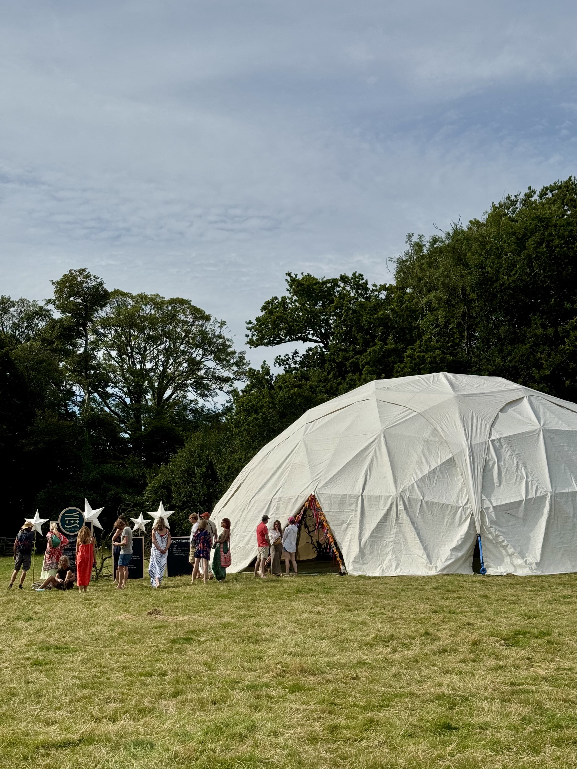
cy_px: 384
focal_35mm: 48
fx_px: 1067
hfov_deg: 30.3
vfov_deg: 39.7
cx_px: 288
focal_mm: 6.76
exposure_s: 1/10526
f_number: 1.78
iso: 64
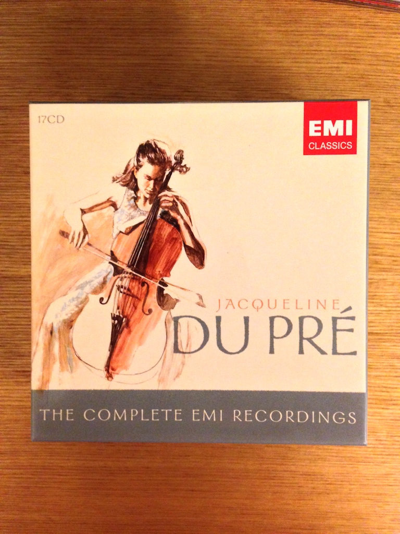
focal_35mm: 33
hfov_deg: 42.9
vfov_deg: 55.4
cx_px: 200
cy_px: 267
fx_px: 508
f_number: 2.4
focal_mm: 4.12
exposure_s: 1/17
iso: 640
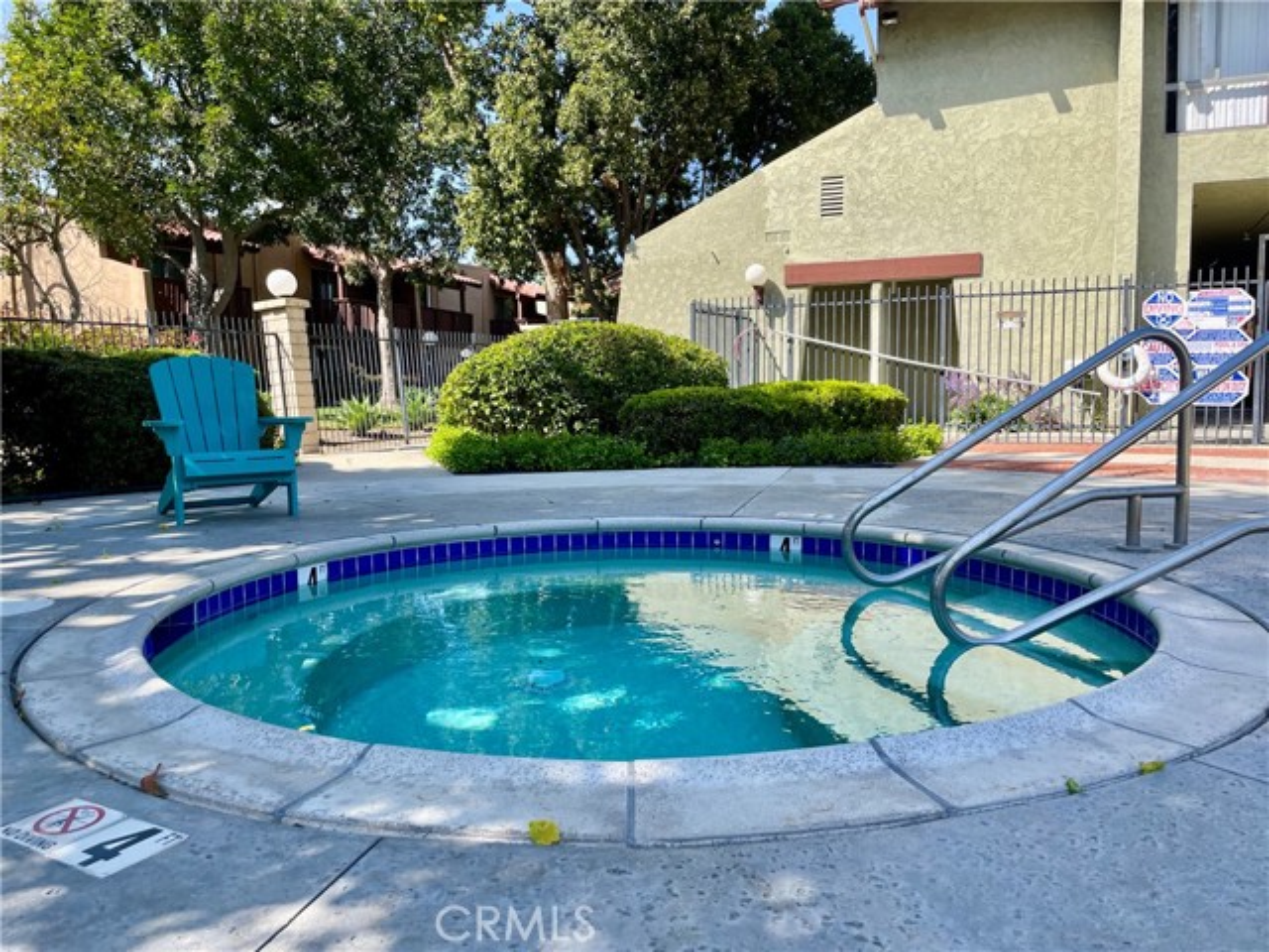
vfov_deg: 53.1
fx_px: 953
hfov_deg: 67.3
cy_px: 476
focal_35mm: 26
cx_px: 634
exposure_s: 1/1289
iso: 32
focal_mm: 4.2
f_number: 1.6
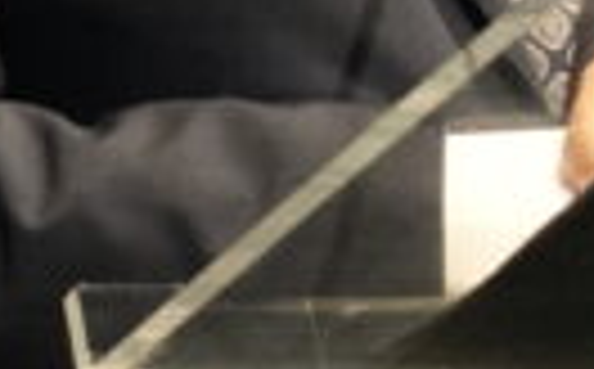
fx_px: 13446
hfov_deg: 2.5
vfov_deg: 1.6
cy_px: -466
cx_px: 873
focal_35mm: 832
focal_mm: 70
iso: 2000
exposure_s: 1/160
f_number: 2.8
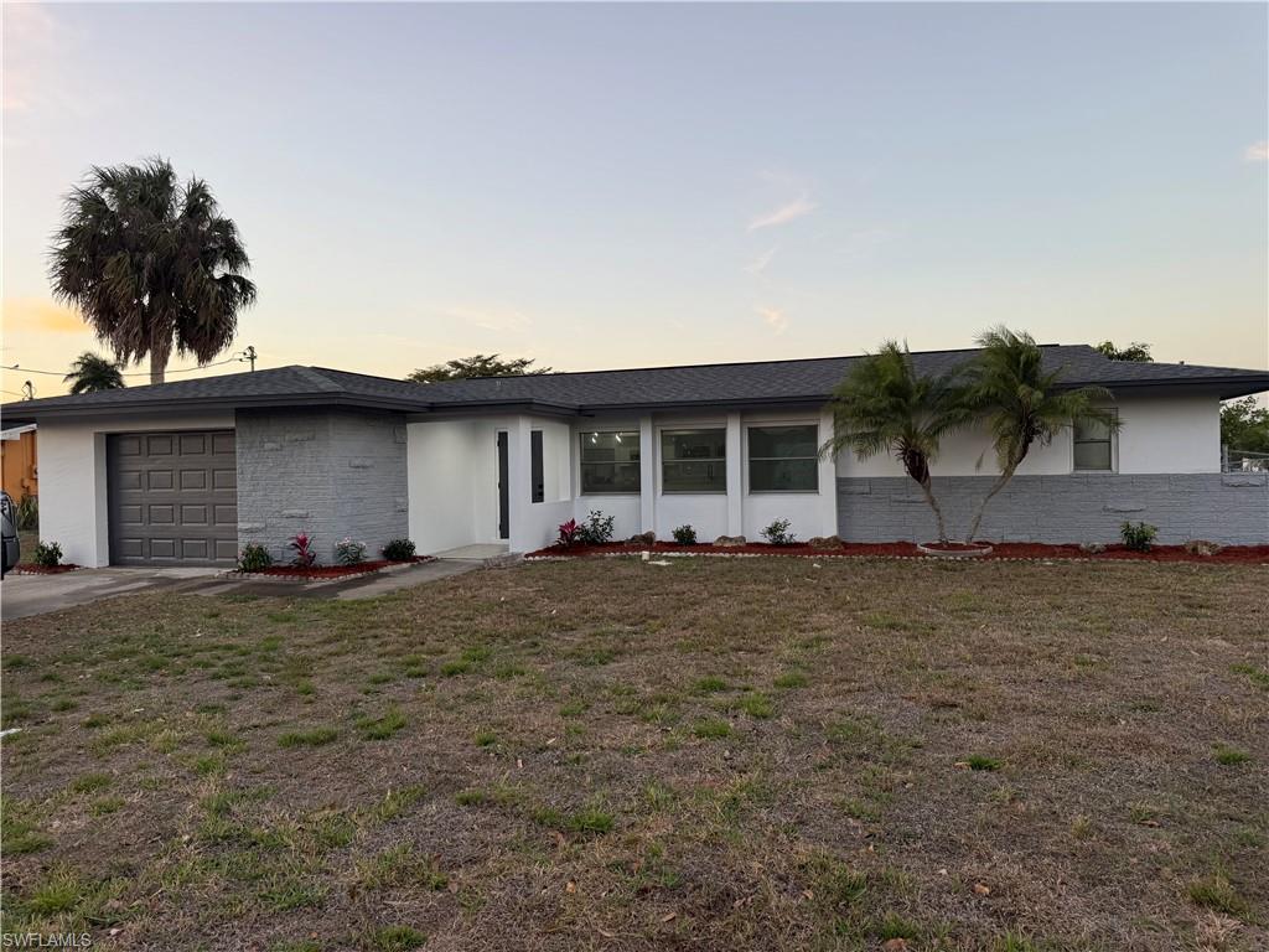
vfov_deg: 56.8
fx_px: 880
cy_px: 476
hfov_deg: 71.6
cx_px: 634
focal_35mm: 24
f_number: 1.78
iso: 64
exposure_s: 1/167
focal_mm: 6.76
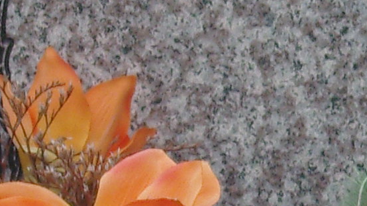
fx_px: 6371
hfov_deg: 3.3
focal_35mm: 655
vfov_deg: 1.9
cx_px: 478
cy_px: -62
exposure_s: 1/60
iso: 100
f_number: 5.2
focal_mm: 21.9
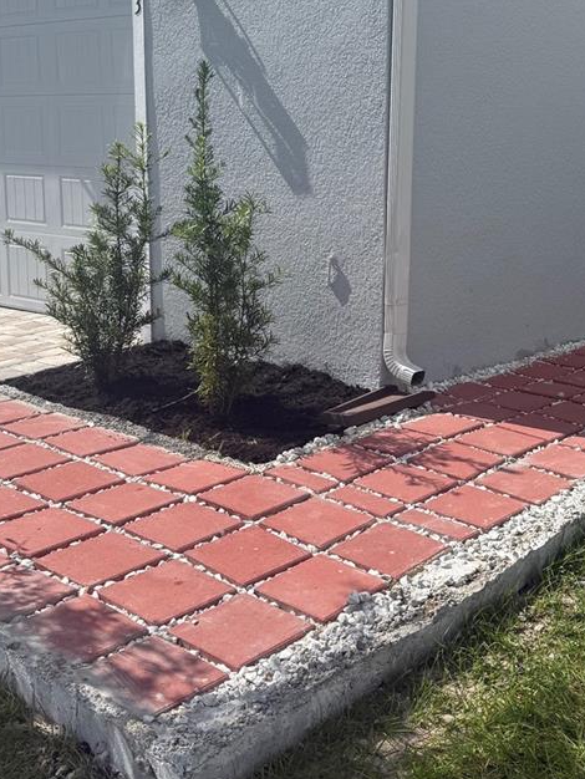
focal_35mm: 46
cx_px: 406
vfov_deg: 41.1
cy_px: 325
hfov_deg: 31.2
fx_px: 1036
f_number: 1.78
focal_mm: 6.76
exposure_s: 1/6711
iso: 80
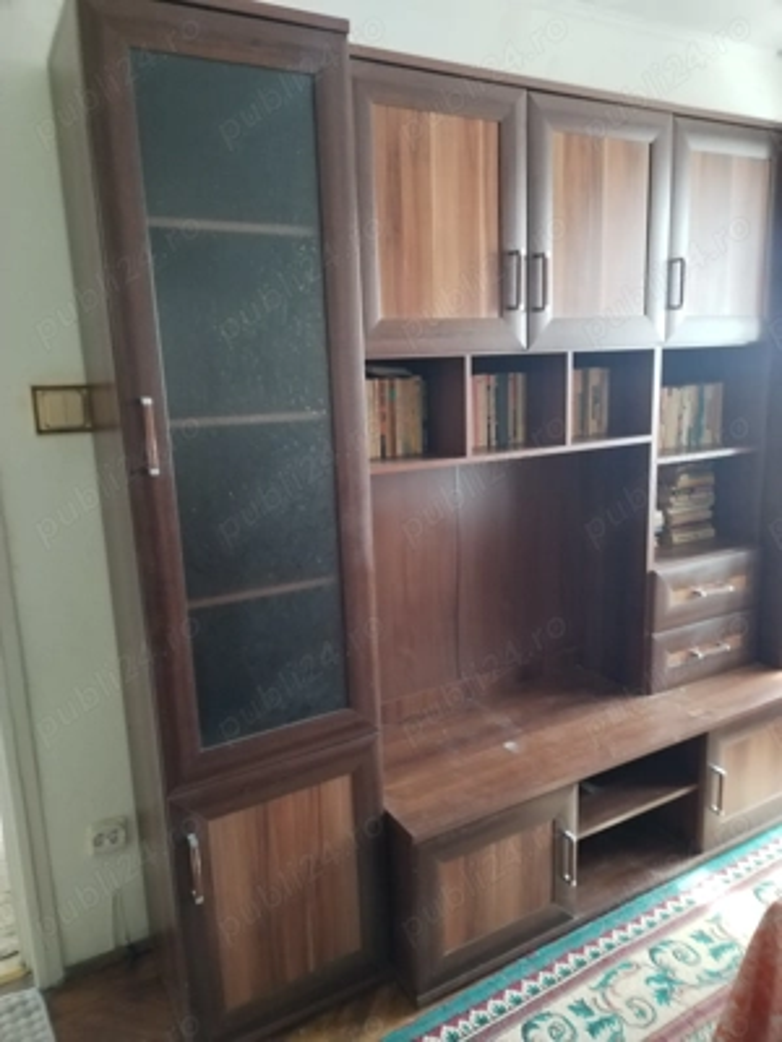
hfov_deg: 53.1
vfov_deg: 67.3
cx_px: 391
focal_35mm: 26
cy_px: 521
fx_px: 783
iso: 459
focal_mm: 4.75
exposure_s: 1/33.3
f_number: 1.8
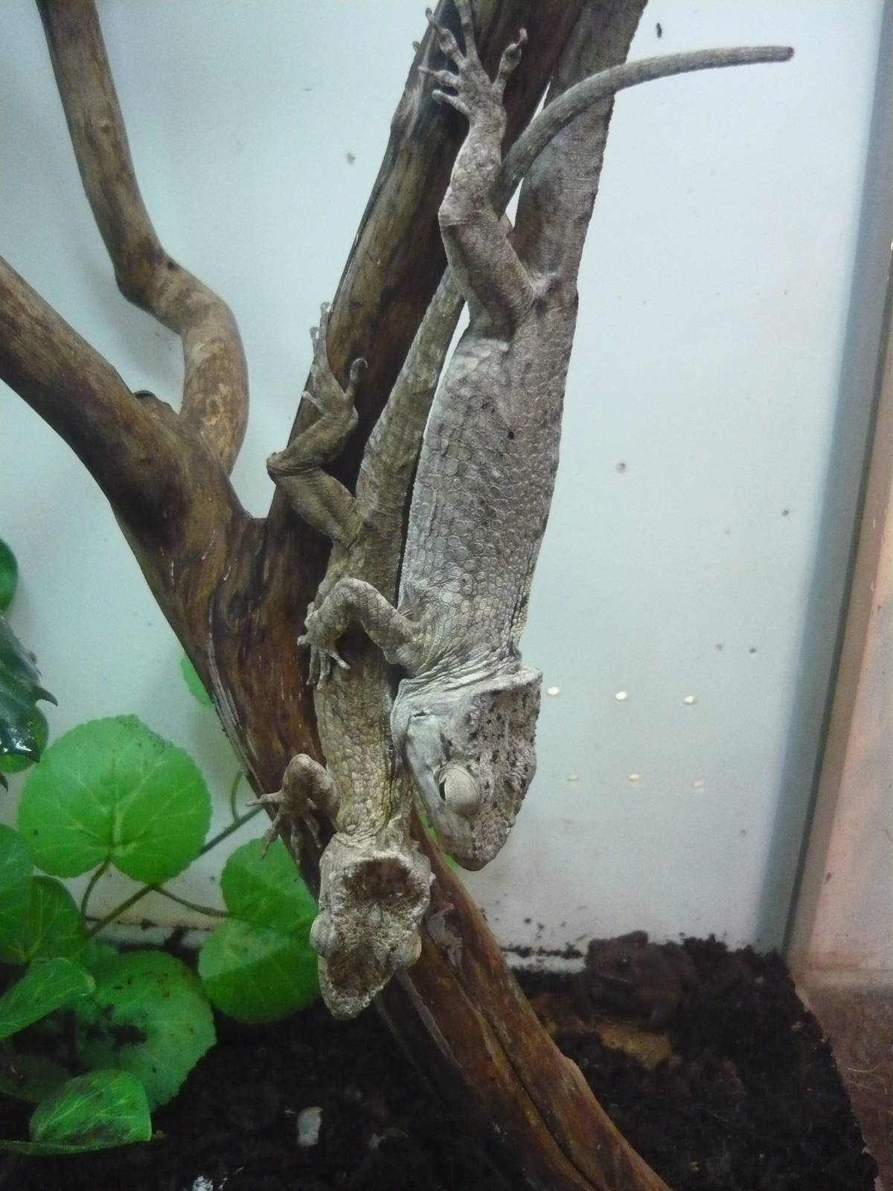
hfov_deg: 42.9
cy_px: 596
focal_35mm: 33
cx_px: 446
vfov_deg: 55.4
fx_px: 1135
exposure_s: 1/30
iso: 800
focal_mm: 5.5
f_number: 2.8
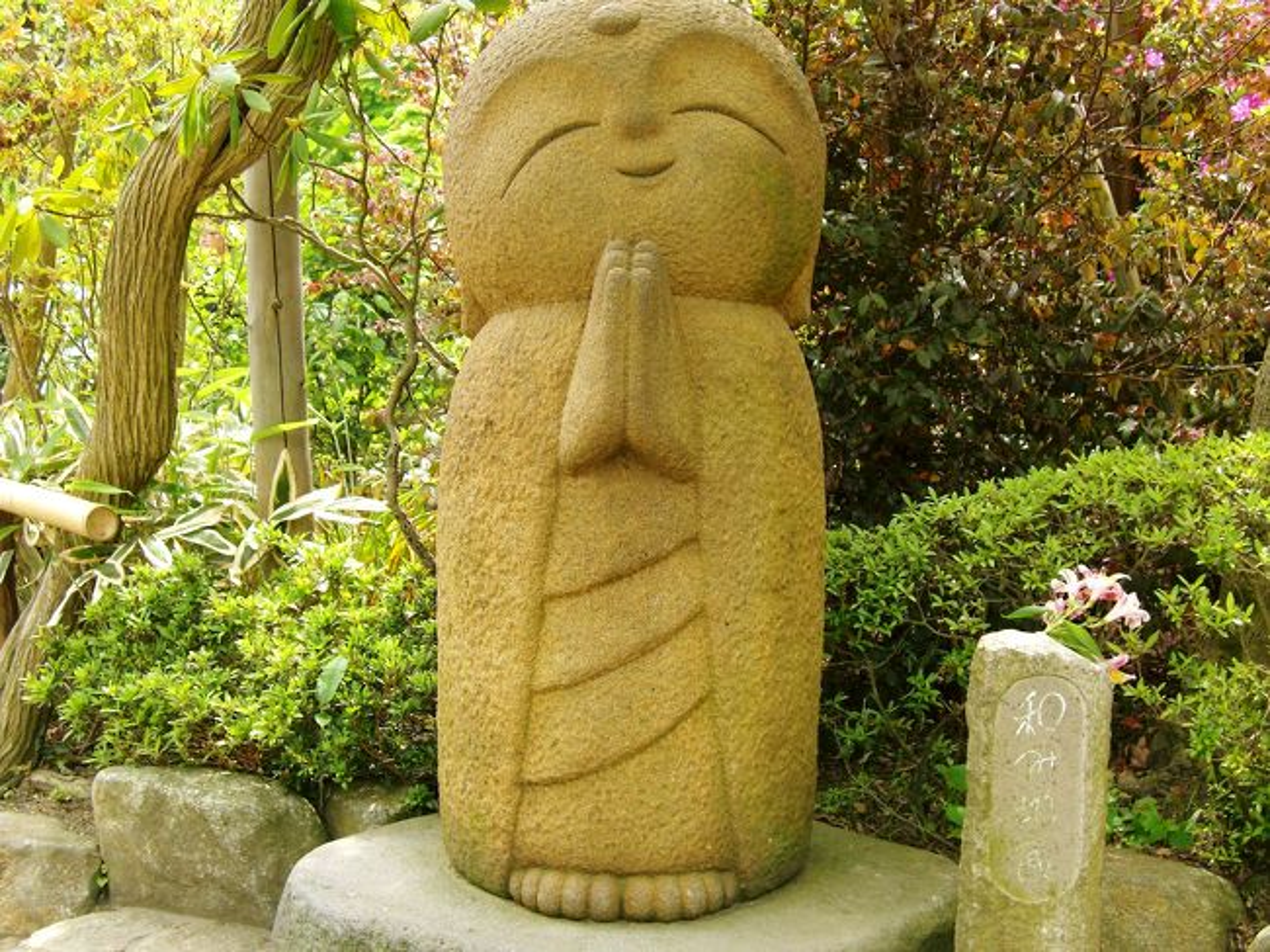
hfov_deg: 41.3
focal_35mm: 46
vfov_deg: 31.5
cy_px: 476
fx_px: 1687
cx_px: 635
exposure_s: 1/250
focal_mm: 9.6
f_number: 3.1
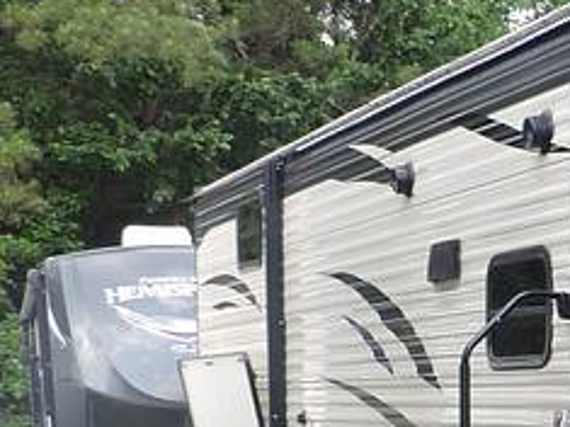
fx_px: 1679
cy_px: 563
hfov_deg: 16.8
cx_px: 941
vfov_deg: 13.9
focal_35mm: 102
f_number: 3
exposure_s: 1/250
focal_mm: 4.3
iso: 100
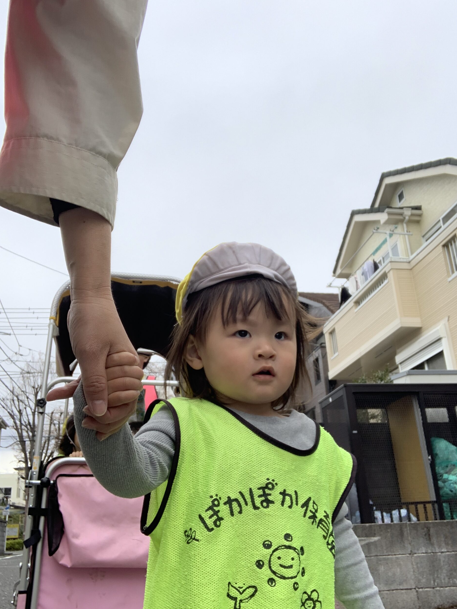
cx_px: 227
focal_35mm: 33
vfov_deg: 55.3
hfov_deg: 43.0
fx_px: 581
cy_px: 304
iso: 16
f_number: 2.2
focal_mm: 2.87
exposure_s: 1/164
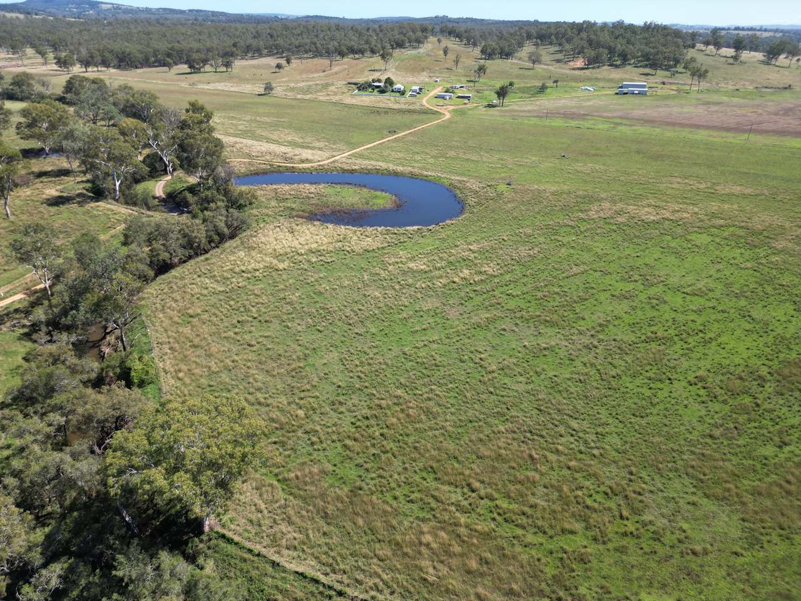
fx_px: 555
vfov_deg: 56.8
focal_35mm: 24
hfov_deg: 71.6
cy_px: 300
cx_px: 400
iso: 100
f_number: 1.7
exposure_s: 1/1250
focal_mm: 6.72
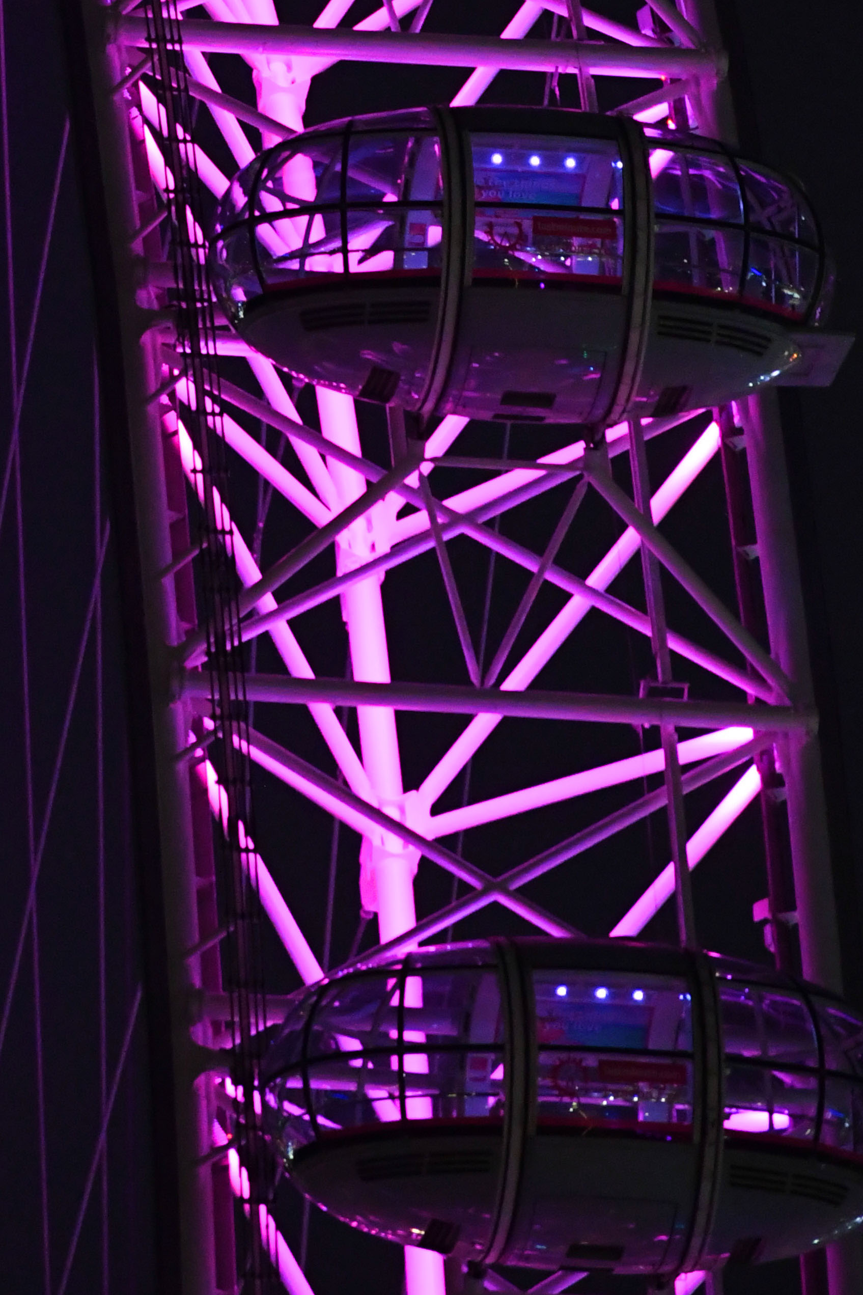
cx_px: 73
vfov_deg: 4.1
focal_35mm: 508
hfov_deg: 2.7
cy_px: 118
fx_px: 18268
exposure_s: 1/15
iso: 6400
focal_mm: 155
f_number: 5
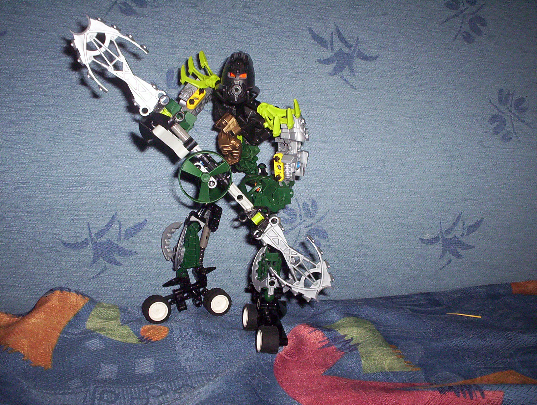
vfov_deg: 37.9
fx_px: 591
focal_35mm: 38
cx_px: 268
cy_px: 202
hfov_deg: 48.9
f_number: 4.5
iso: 140
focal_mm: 4.99
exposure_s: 1/60
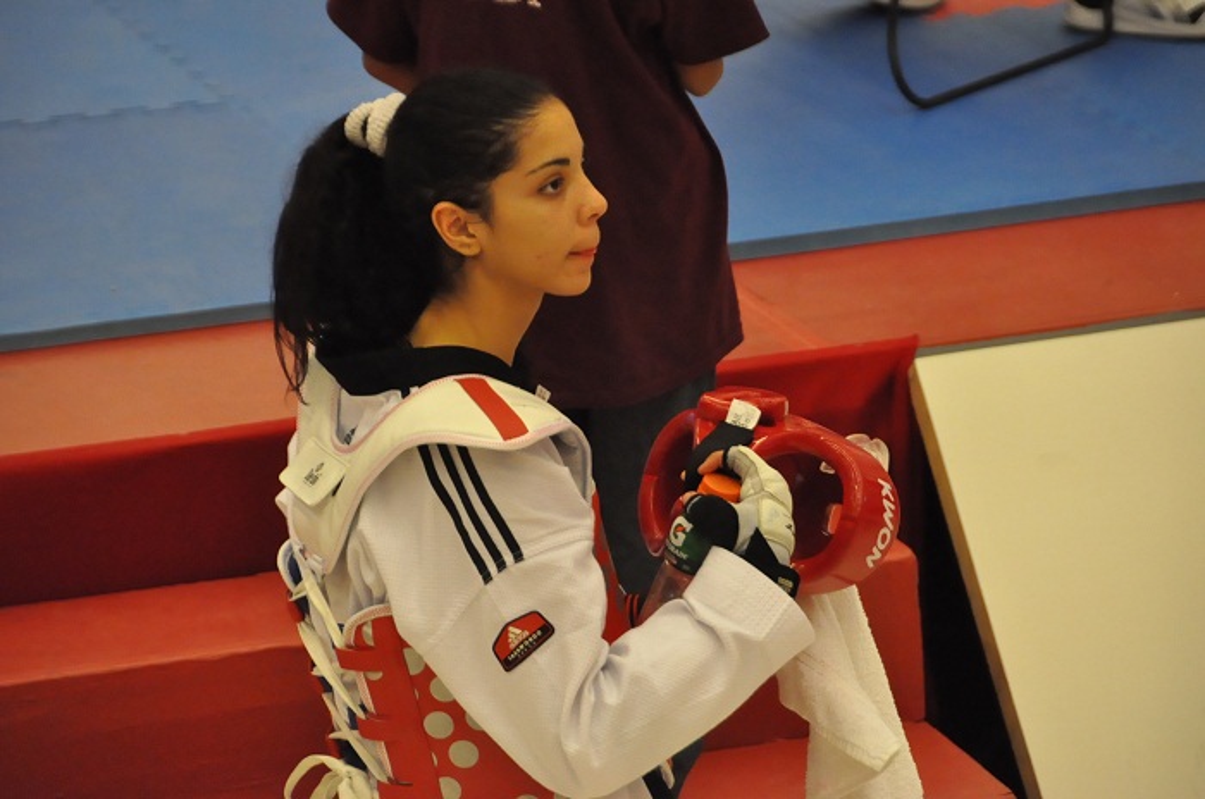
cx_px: 602
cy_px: 400
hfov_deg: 8.1
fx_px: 8520
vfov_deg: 5.4
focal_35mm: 255
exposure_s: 1/500
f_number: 5.6
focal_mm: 170
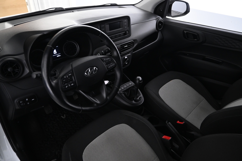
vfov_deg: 53.1
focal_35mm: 24
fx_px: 161
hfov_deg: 73.7
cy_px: 80
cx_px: 121
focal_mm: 16
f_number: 3.5
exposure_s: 1/20
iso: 1600
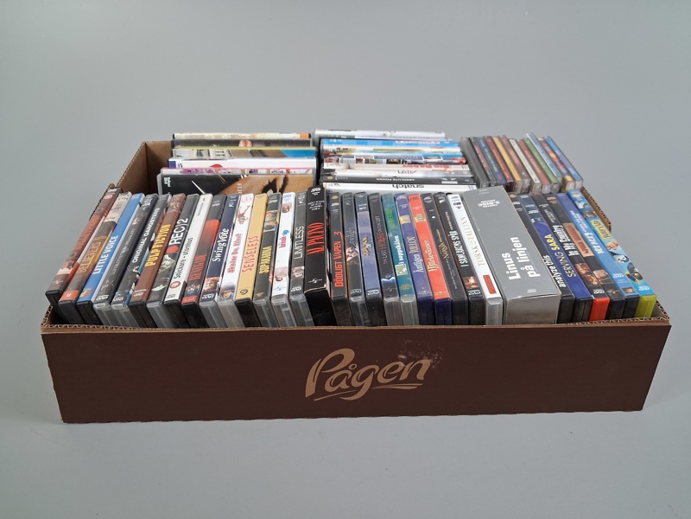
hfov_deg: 65.3
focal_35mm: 27
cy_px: 260
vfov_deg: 51.4
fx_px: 539
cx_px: 346
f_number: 1.8
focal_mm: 4
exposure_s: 1/50
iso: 320
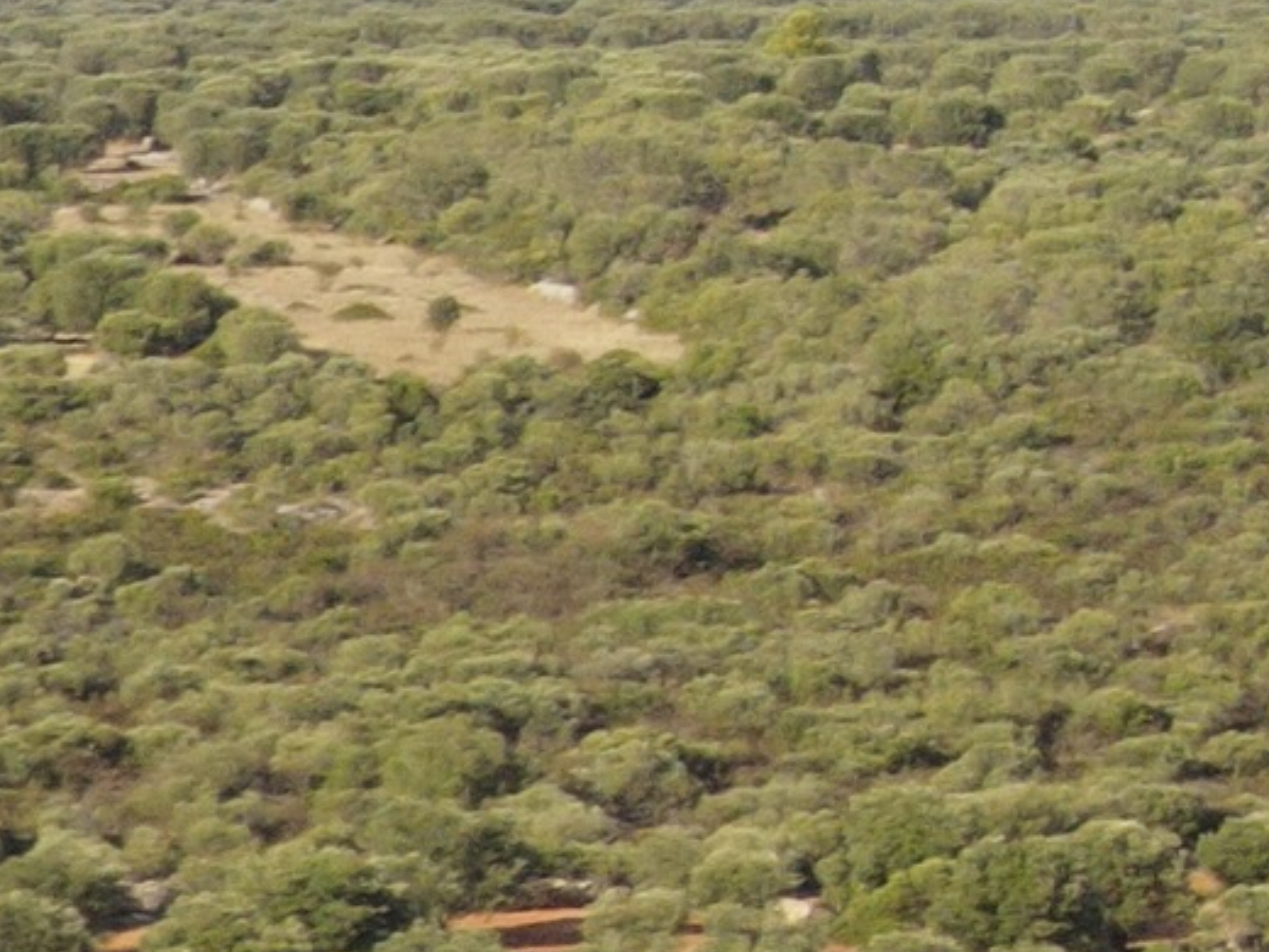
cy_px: 2585
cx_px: -3148
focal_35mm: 189
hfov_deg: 8.1
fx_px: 6929
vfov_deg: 7.2
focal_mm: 4.5
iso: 100
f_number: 2.8
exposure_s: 1/350
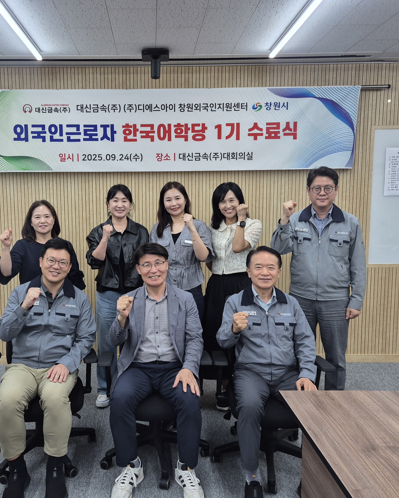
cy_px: 249
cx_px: 154
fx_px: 443
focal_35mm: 30
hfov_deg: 48.1
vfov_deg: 58.8
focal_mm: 5.4
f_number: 1.8
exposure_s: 1/120
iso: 100
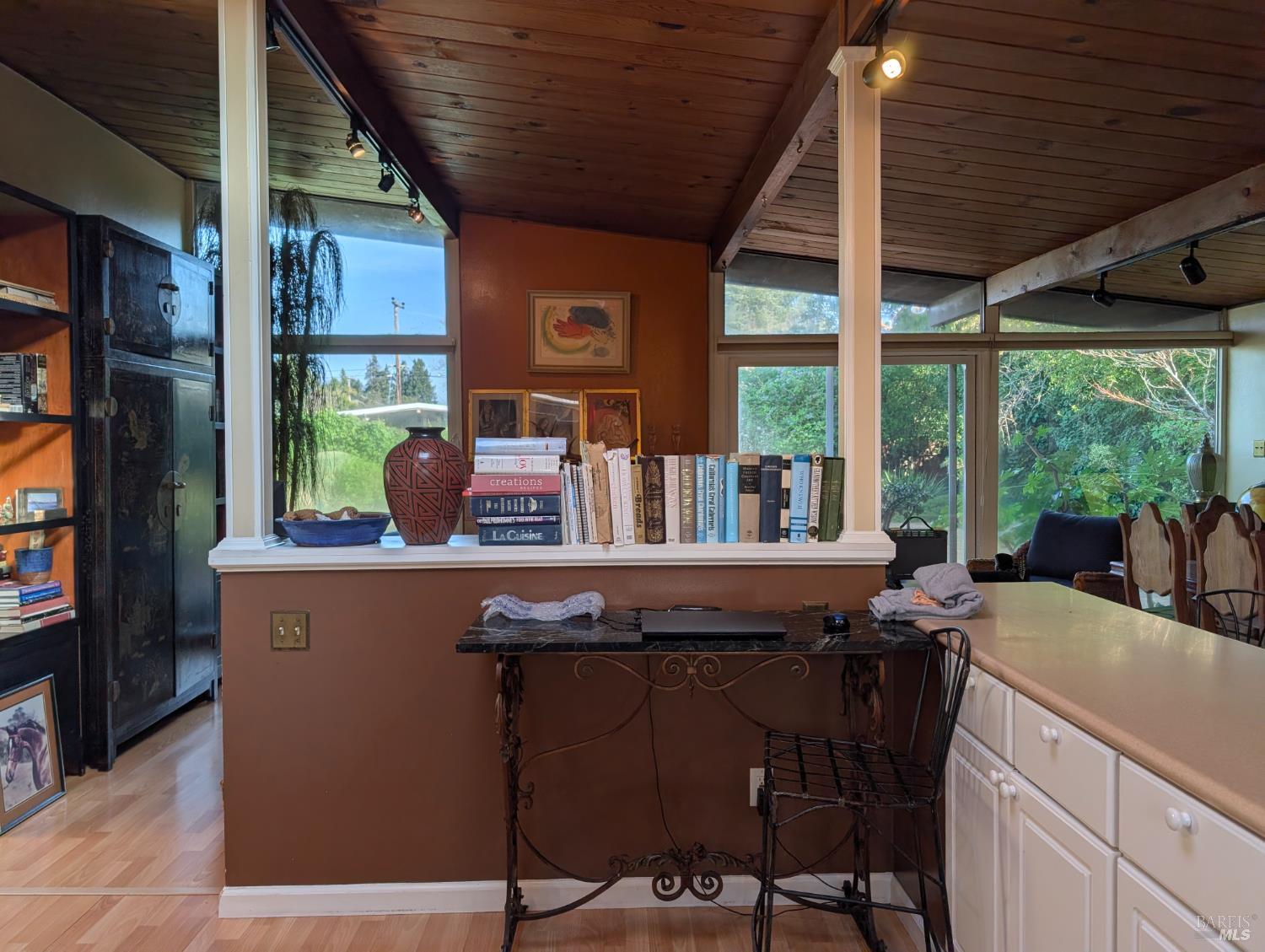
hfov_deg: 71.5
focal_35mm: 24
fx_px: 878
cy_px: 476
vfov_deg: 56.9
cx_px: 632
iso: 17
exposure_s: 1/604
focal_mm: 6.9
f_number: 1.68
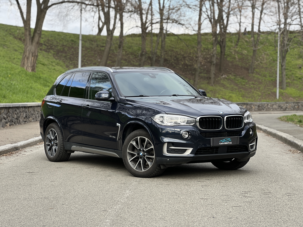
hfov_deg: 25.3
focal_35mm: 77
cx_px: 152
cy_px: 114
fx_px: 674
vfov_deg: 19.1
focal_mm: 9
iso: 32
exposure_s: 1/121
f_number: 2.8
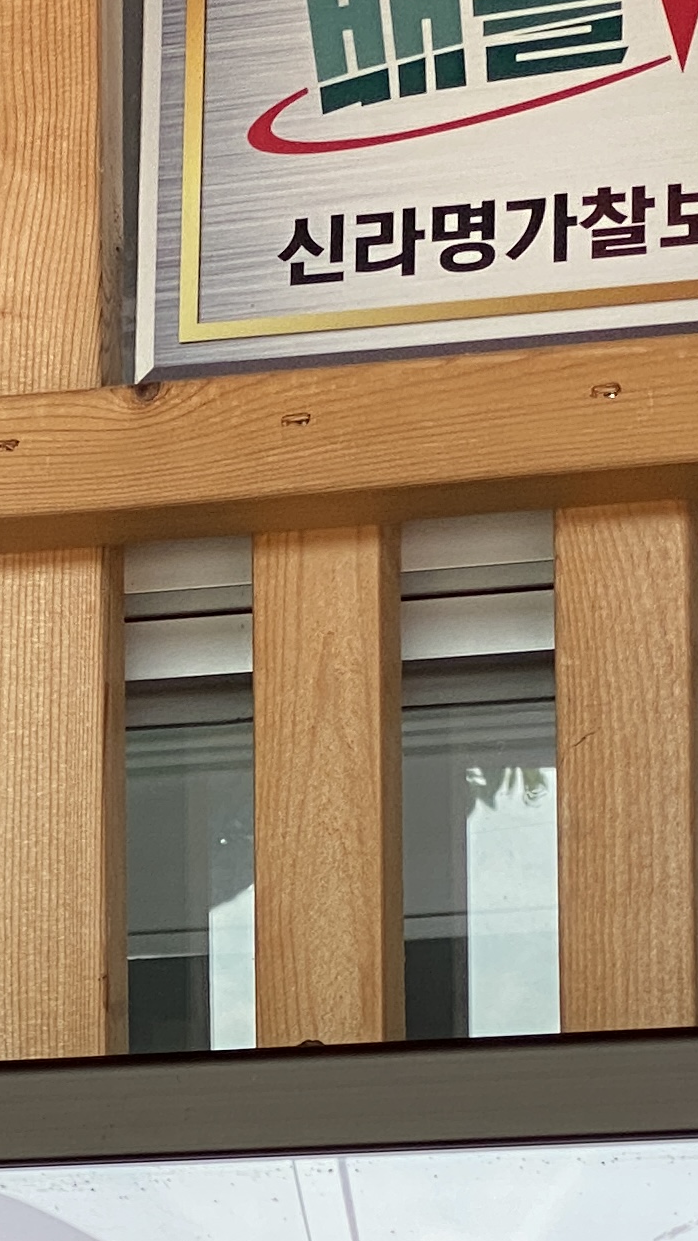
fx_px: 6055
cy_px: 1344
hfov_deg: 6.4
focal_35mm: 184
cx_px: -650
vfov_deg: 11.5
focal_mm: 6
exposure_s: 1/204
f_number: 2
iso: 20
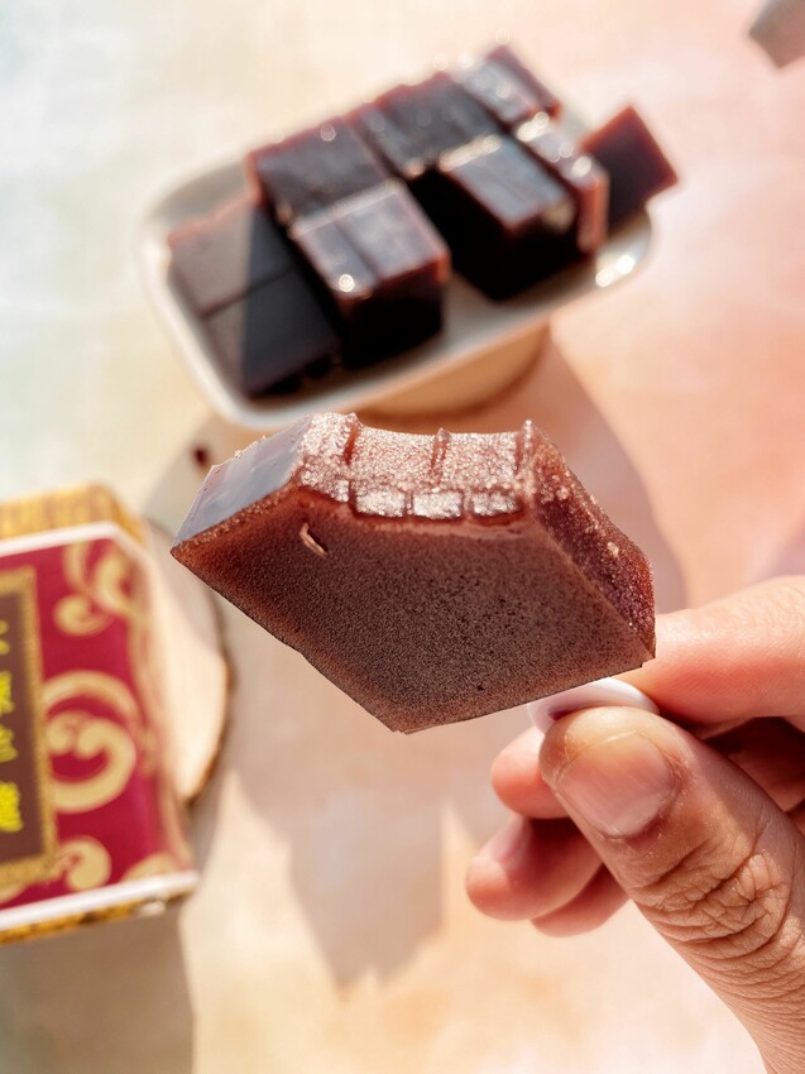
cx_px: 402
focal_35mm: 26
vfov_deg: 67.3
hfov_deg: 53.0
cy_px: 537
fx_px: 807
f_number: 1.8
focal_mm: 4.25
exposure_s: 1/149
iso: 32
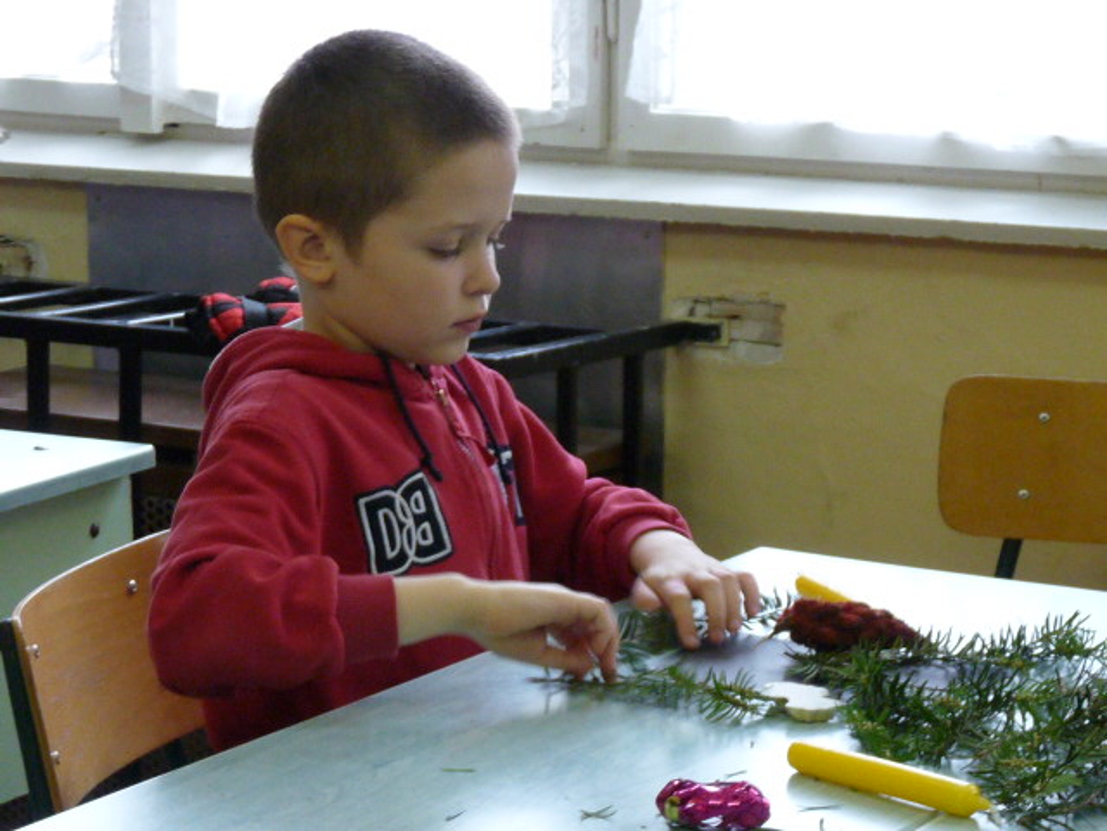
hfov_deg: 16.1
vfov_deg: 12.1
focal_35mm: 122
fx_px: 3901
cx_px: 554
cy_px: 416
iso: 320
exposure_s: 1/40
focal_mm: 12.4
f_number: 3.4
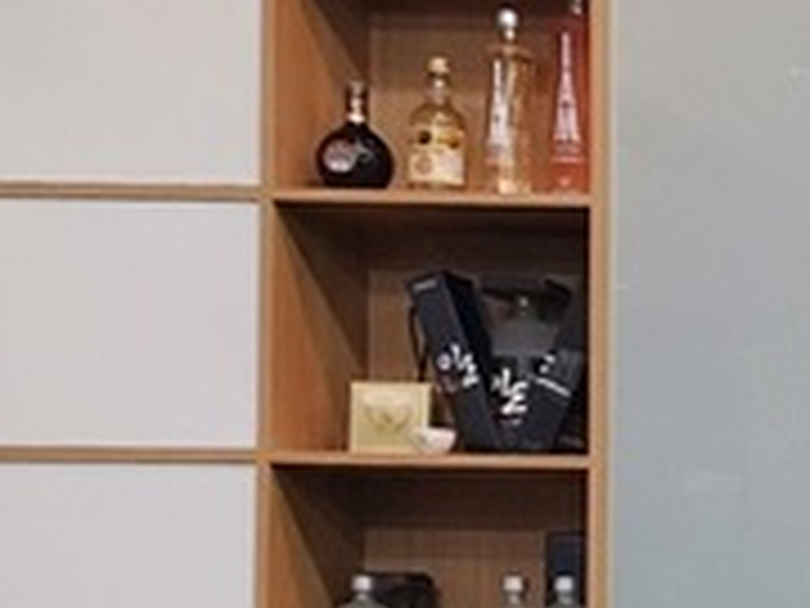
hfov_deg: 13.3
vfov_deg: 12.7
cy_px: 646
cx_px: 1870
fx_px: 2691
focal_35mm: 115
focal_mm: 6.4
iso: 250
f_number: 1.8
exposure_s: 1/120
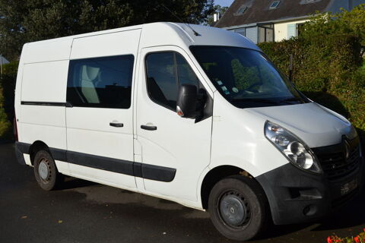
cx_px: 182
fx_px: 395
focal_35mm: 39
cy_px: 122
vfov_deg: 34.2
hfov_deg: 49.6
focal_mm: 26
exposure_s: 1/320
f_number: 9
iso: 100
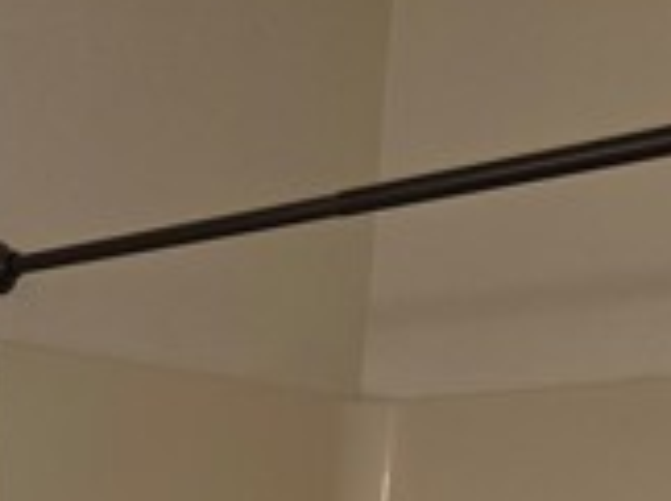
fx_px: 1761
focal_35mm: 91
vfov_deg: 14.8
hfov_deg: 20.3
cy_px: 803
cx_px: -120
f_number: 1.8
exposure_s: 1/60
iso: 50
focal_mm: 5.4
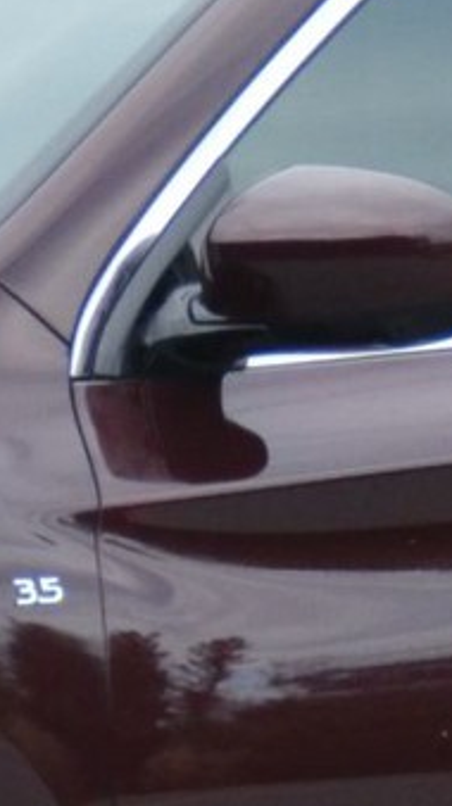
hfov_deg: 1.1
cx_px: 264
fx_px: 23499
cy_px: 340
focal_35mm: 1100
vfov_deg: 2.0
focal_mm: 95
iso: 800
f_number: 5.3
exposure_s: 1/800
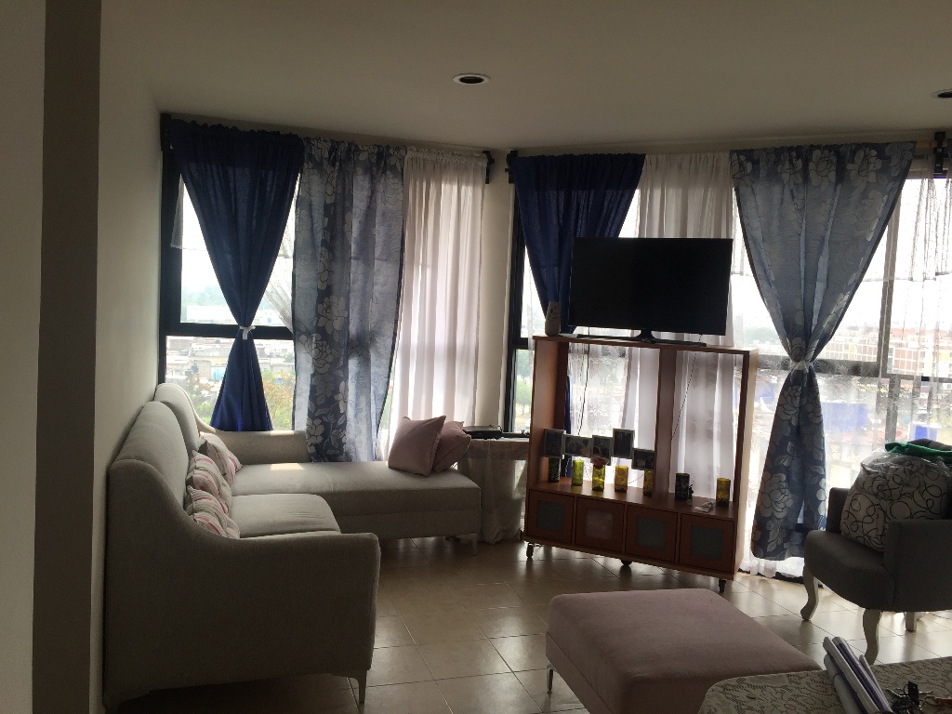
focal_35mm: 29
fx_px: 798
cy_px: 357
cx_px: 476
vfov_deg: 48.2
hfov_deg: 61.7
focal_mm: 4.15
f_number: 2.2
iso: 32
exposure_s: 1/204
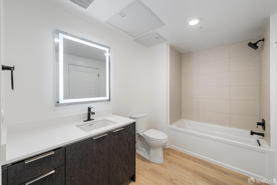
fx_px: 108
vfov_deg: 81.2
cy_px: 92
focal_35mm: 14
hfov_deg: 104.3
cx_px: 138
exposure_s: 1
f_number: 8
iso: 100
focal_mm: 14
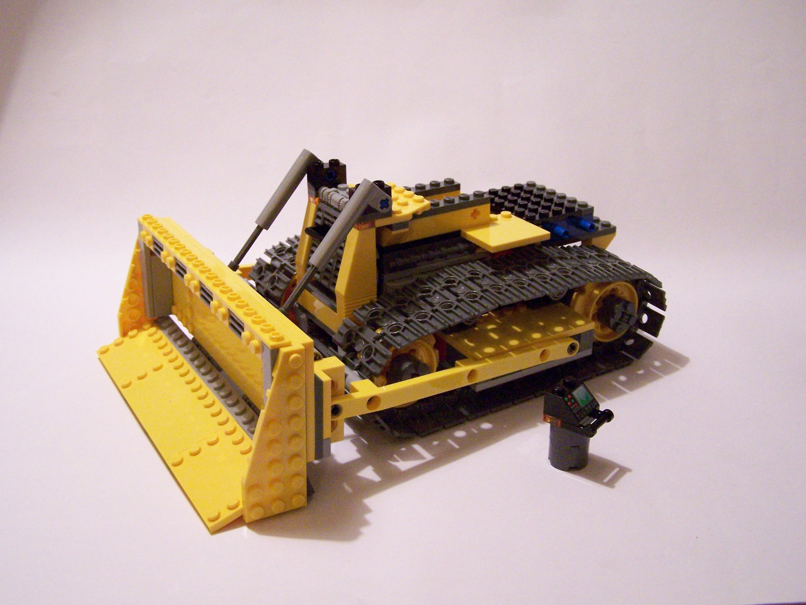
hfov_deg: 49.0
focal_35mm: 38
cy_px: 302
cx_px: 403
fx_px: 885
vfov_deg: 37.7
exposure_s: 1/20
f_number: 2.8
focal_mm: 6.3
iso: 400
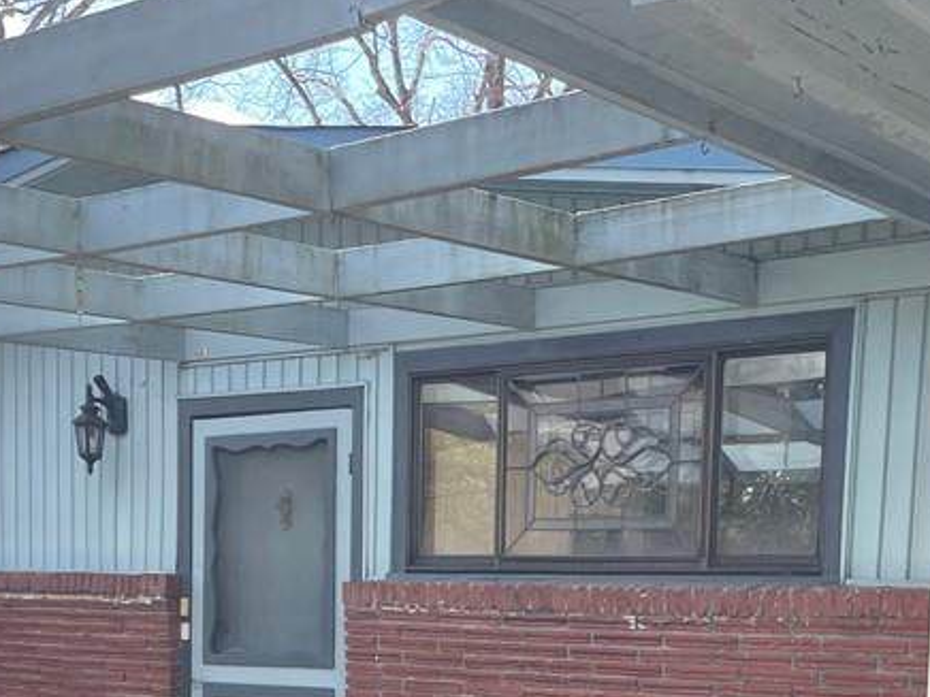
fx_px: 1639
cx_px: 587
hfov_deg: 31.5
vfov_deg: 22.8
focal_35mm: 61
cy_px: 735
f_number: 1.6
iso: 32
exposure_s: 1/477
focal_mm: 4.2
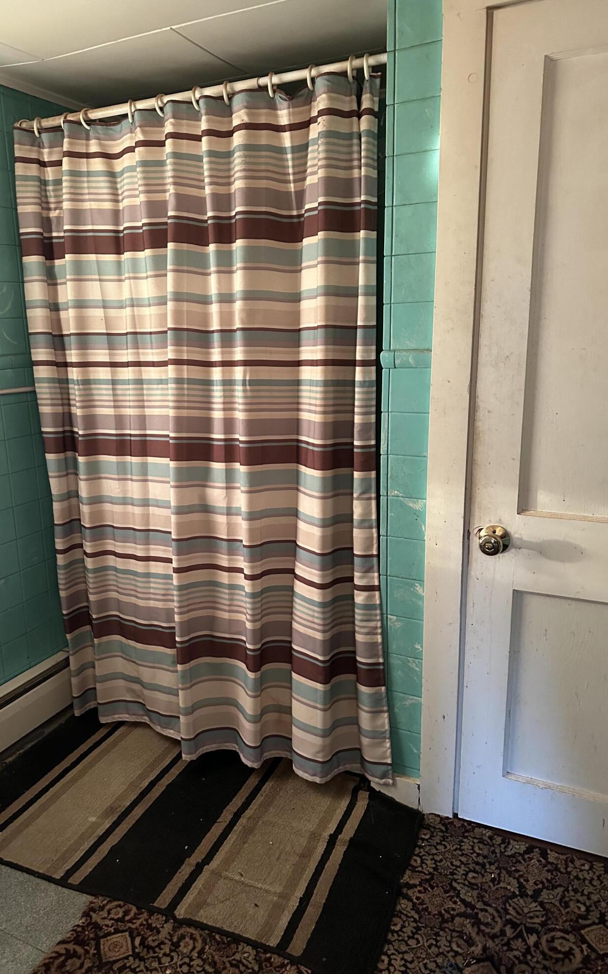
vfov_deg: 70.4
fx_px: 689
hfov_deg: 47.4
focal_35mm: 26
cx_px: 260
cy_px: 482
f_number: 1.78
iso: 1000
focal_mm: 6.86
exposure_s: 1/50
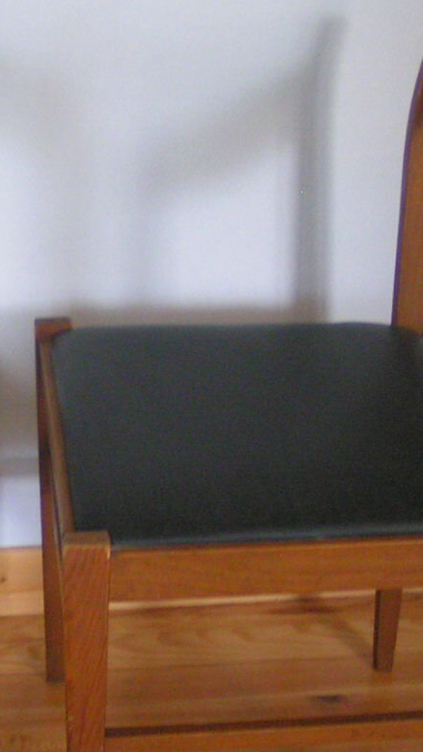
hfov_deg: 14.1
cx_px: 52
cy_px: 492
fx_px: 1695
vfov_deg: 24.9
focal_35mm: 85
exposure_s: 1/25
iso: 200
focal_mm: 5.8
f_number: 2.8
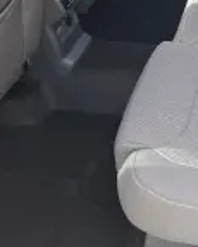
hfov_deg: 24.3
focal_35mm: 56
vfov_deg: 32.1
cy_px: 29
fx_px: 411
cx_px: 246
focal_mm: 5.54
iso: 125
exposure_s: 1/100
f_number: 1.8
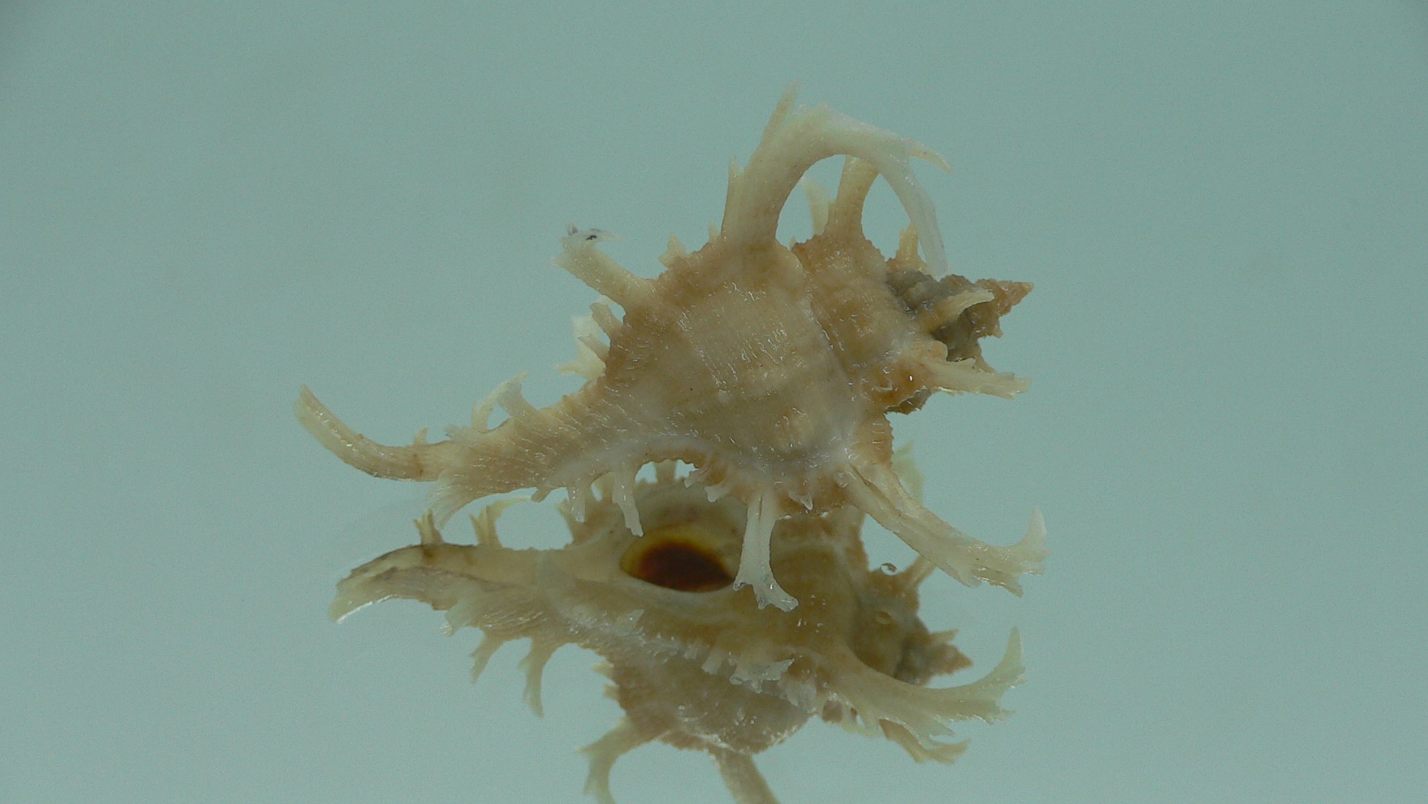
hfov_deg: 51.6
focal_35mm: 39
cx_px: 710
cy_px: 457
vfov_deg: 30.4
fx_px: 1477
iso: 80
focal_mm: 4.6
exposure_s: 1/80
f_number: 2.8
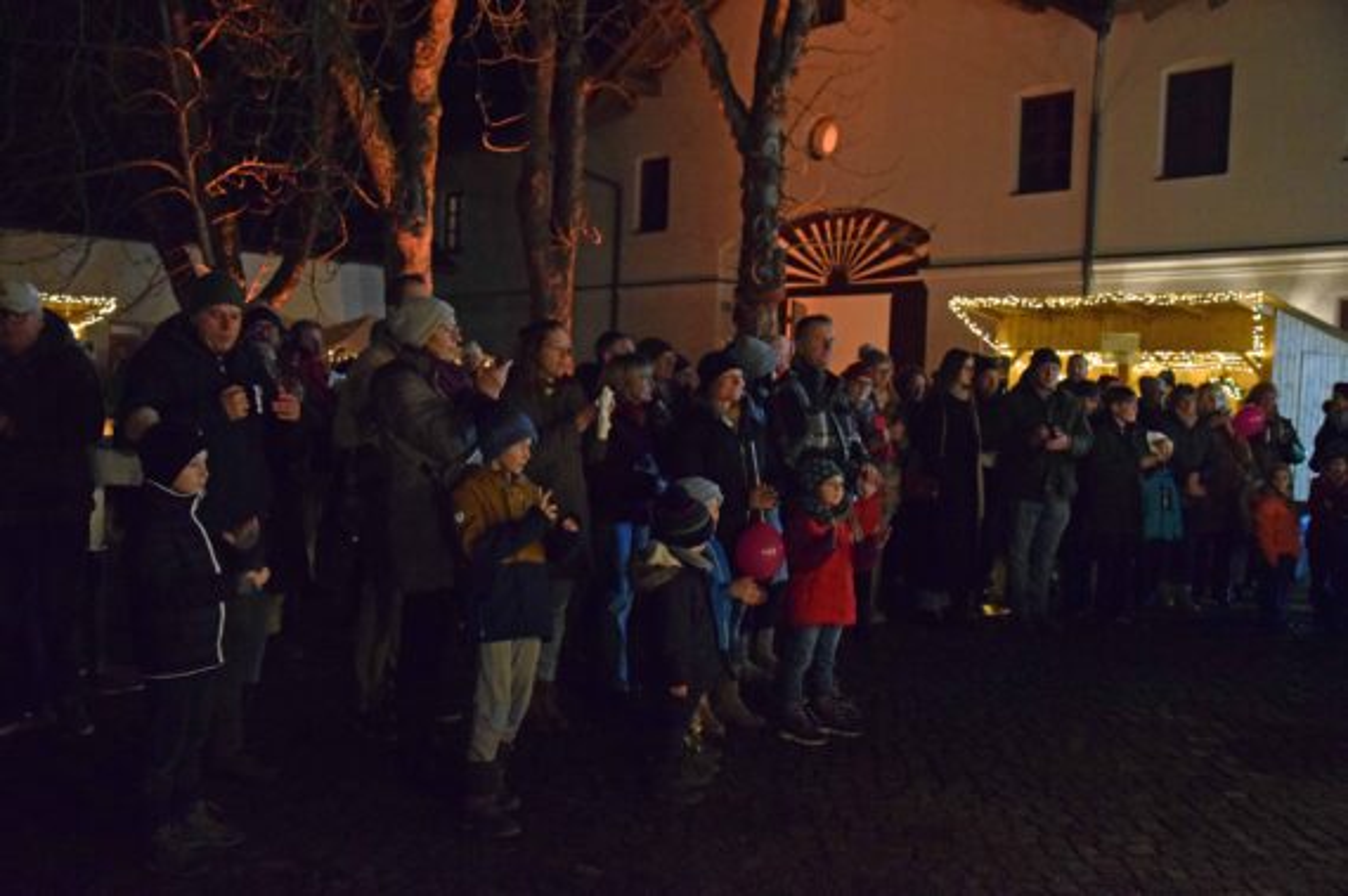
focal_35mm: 33
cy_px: 448
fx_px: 1235
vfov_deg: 39.9
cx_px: 674
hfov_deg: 57.3
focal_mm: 22
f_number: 2.8
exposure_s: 1/80
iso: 5000
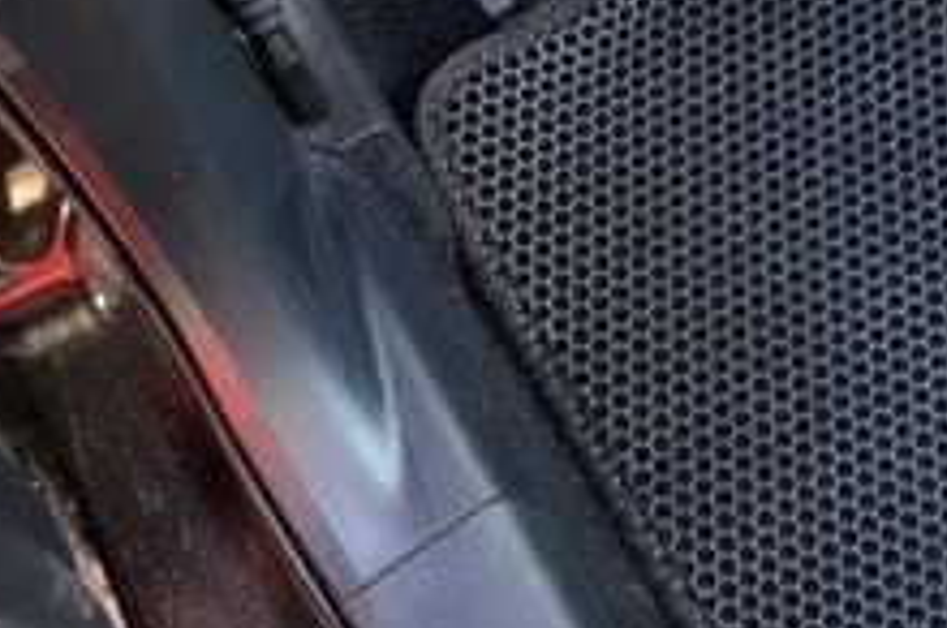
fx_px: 2574
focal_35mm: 98
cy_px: -273
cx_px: 1240
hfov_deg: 19.2
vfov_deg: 13.2
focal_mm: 18
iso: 800
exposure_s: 1/15
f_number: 7.1
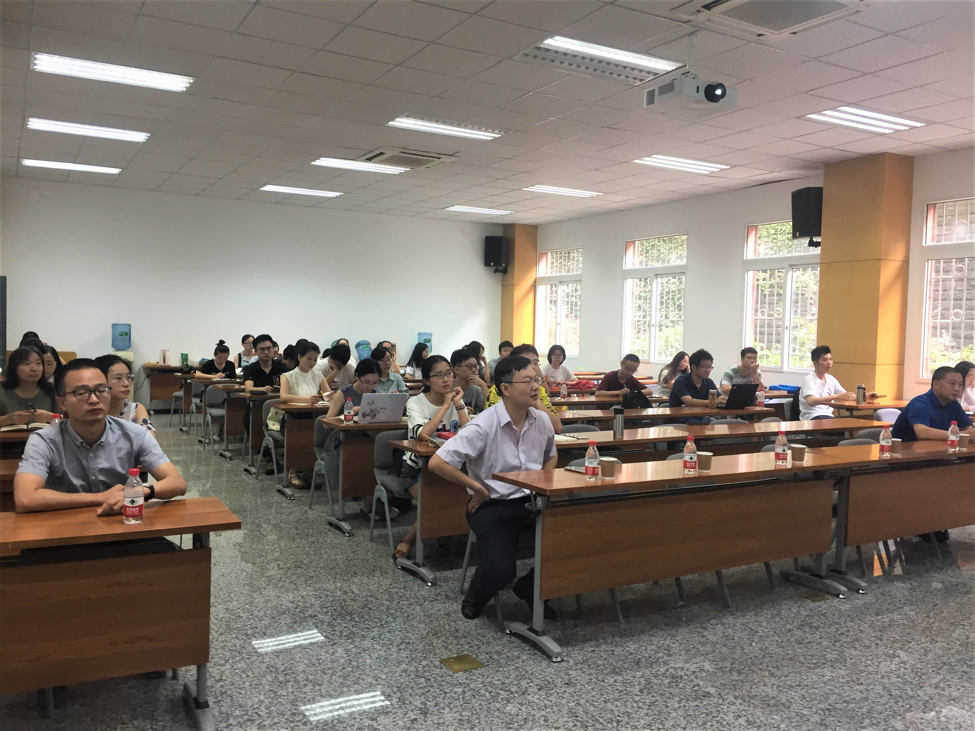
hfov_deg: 61.7
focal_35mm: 29
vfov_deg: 48.2
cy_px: 366
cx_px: 488
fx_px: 817
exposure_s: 1/33
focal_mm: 4.15
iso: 80
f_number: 2.2
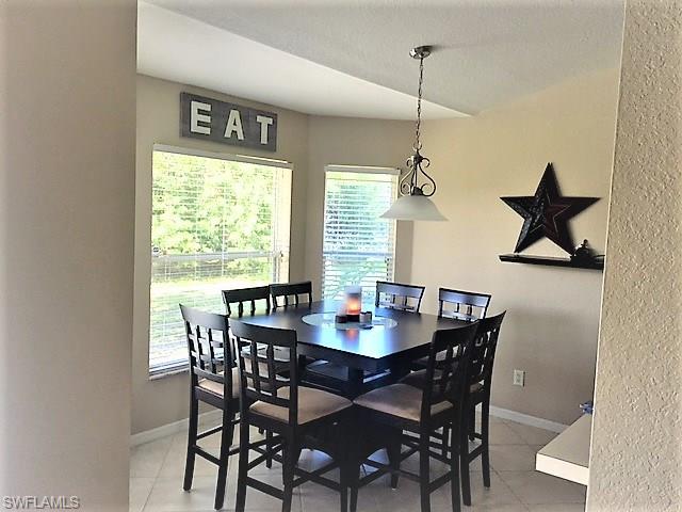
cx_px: 341
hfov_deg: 61.7
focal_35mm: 29
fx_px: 571
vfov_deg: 48.2
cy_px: 256
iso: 32
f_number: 2.2
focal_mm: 4.15
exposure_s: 1/60
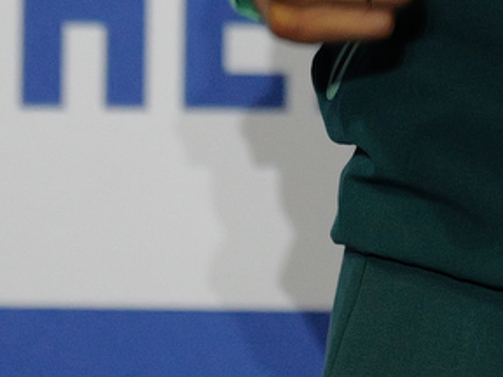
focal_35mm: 1668
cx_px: 919
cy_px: -841
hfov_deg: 1.2
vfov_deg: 0.9
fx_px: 24237
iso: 1250
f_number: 2.9
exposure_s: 1/500
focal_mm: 200
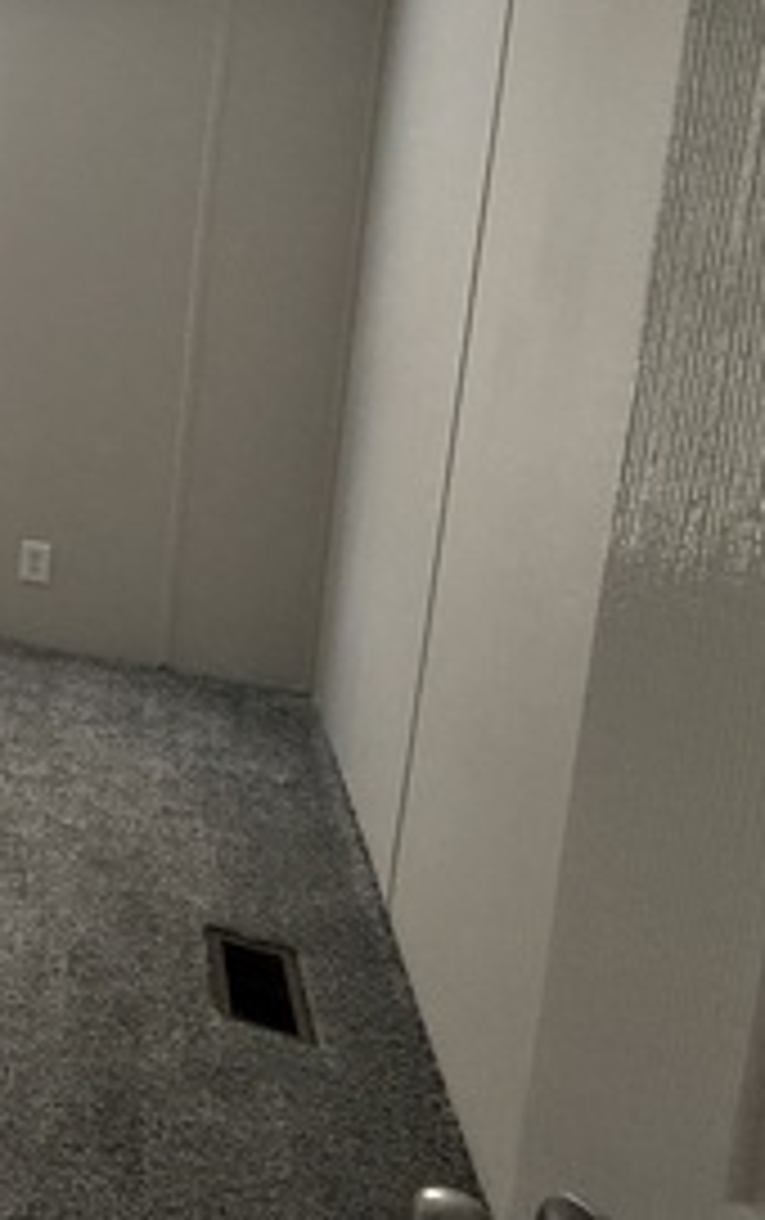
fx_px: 1164
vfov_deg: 53.7
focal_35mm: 35
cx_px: -562
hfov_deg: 23.0
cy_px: 369
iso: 160
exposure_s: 1/99
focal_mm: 2.22
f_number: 2.2
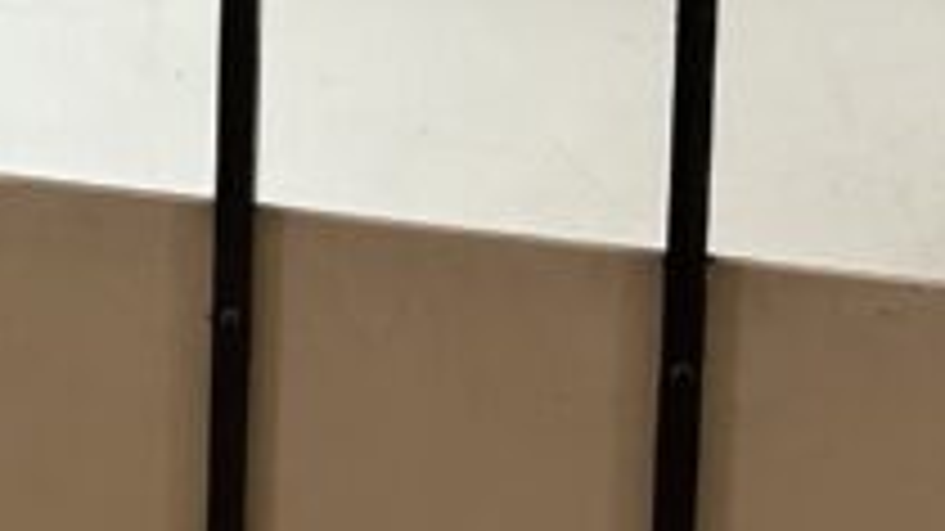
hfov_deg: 14.8
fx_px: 3457
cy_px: -585
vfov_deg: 8.3
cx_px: -328
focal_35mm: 138
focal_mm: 5.7
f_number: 1.5
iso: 100
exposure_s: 1/60
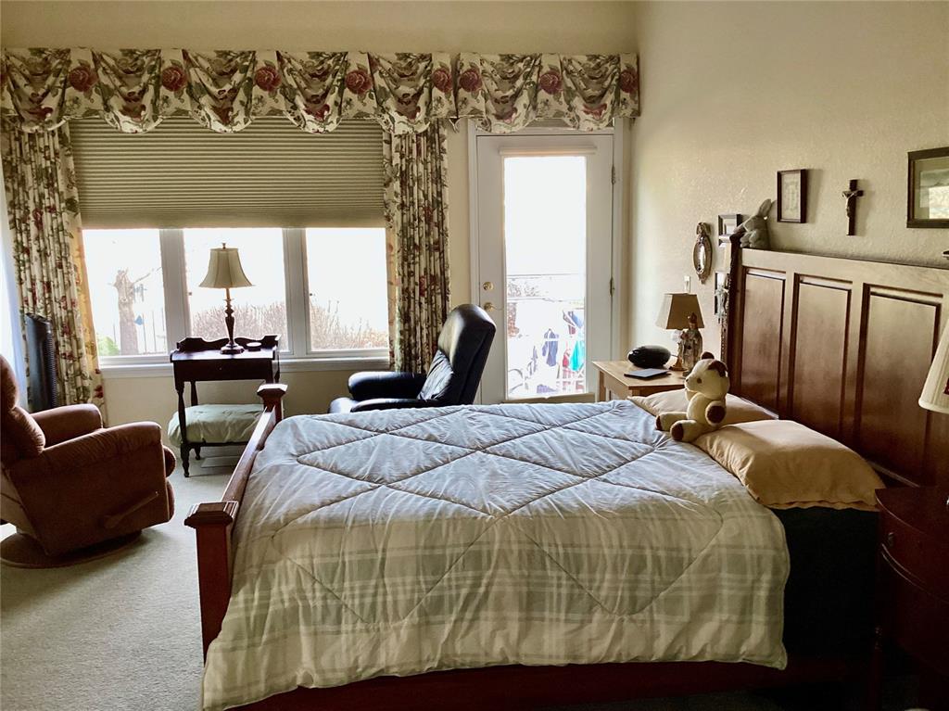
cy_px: 356
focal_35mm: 31
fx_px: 849
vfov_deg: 45.4
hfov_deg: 58.4
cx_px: 474
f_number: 2.4
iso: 125
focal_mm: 3.3
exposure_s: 1/60
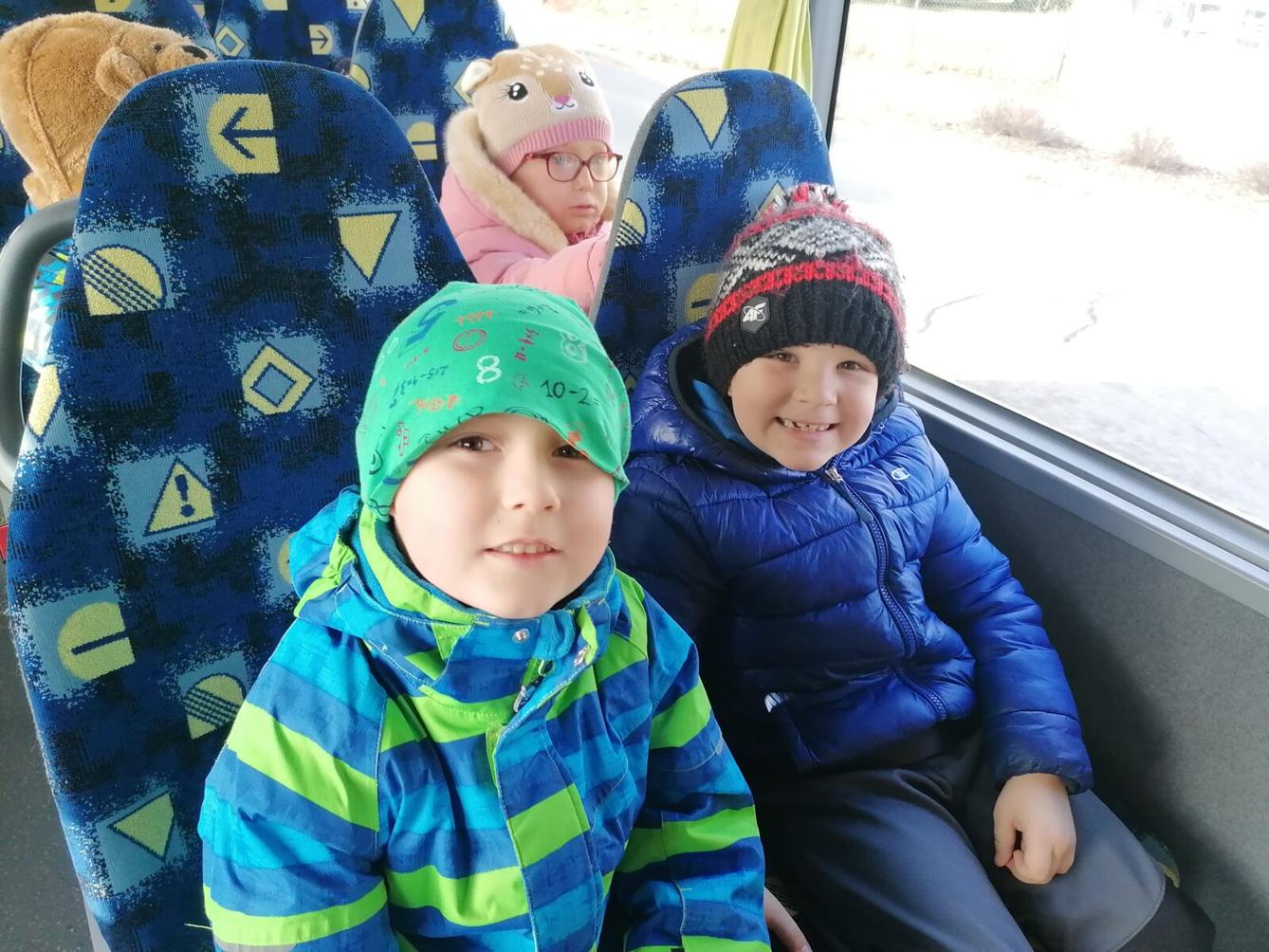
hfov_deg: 65.3
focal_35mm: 27
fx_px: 990
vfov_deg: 51.4
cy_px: 476
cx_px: 634
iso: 160
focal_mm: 4.75
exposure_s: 1/100
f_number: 1.8
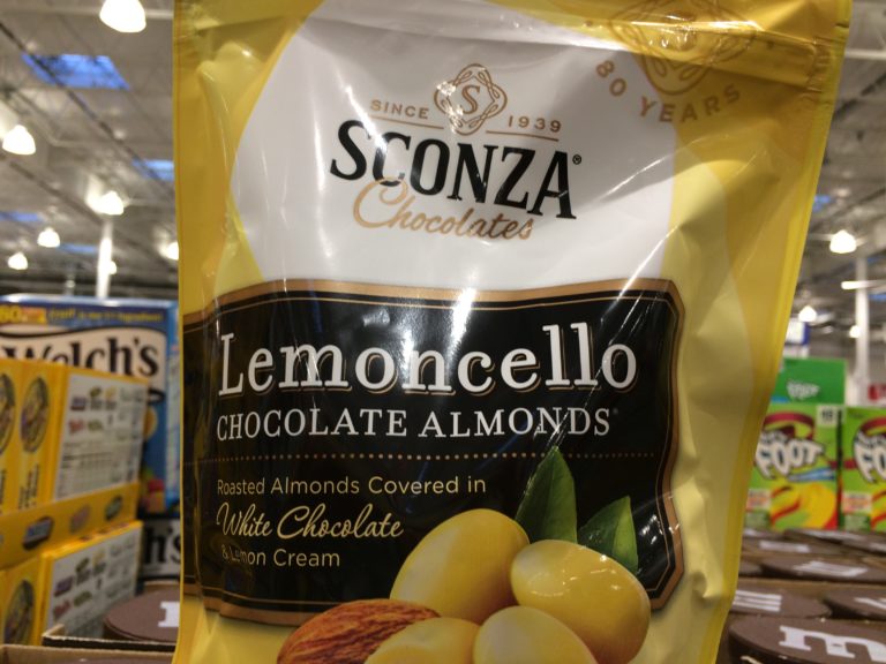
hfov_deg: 61.7
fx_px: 742
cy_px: 332
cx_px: 443
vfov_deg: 48.2
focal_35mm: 29
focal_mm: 4.15
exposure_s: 1/30
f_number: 2.2
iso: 64
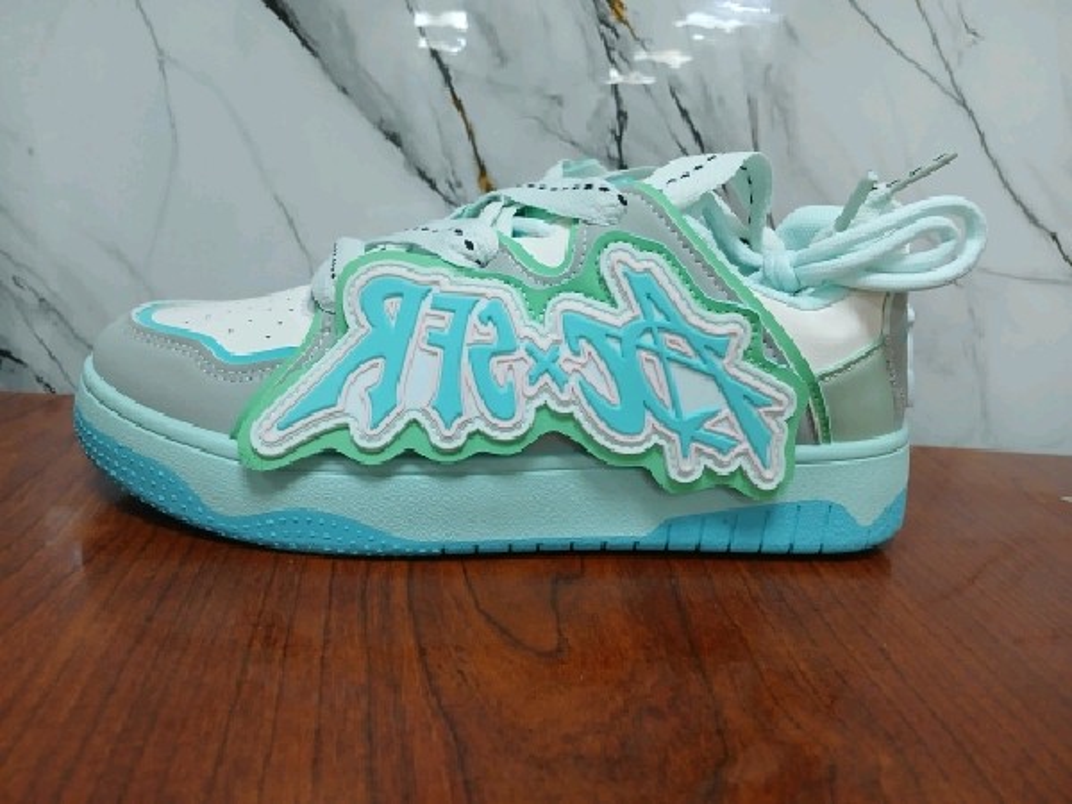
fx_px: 805
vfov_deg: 53.1
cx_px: 536
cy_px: 402
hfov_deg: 67.3
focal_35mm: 26
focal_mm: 3.98
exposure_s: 1/40.2
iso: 250
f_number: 1.8
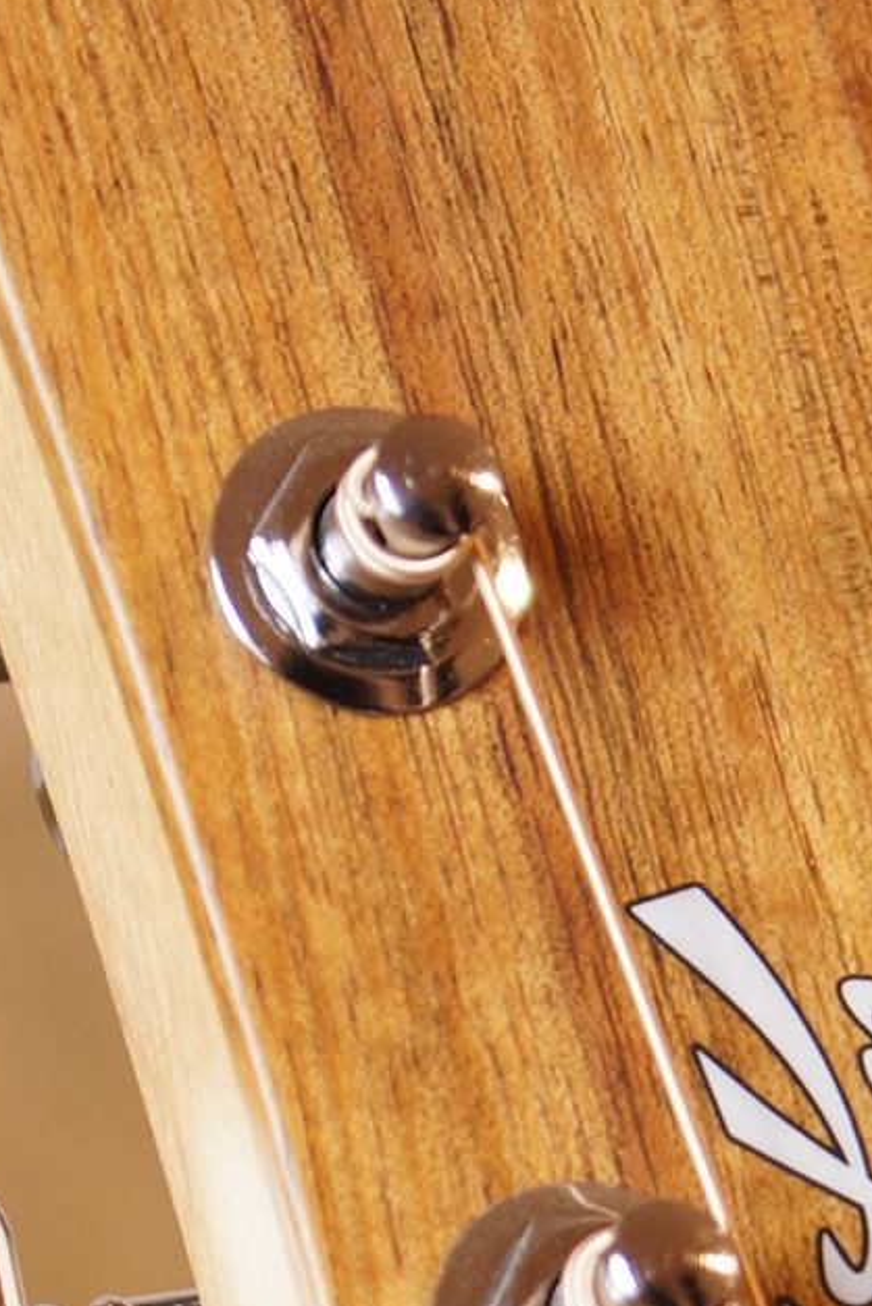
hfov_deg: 3.5
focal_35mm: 392
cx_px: 805
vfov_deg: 5.2
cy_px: 1271
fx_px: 14234
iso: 100
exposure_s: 1/10
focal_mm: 60
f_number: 5
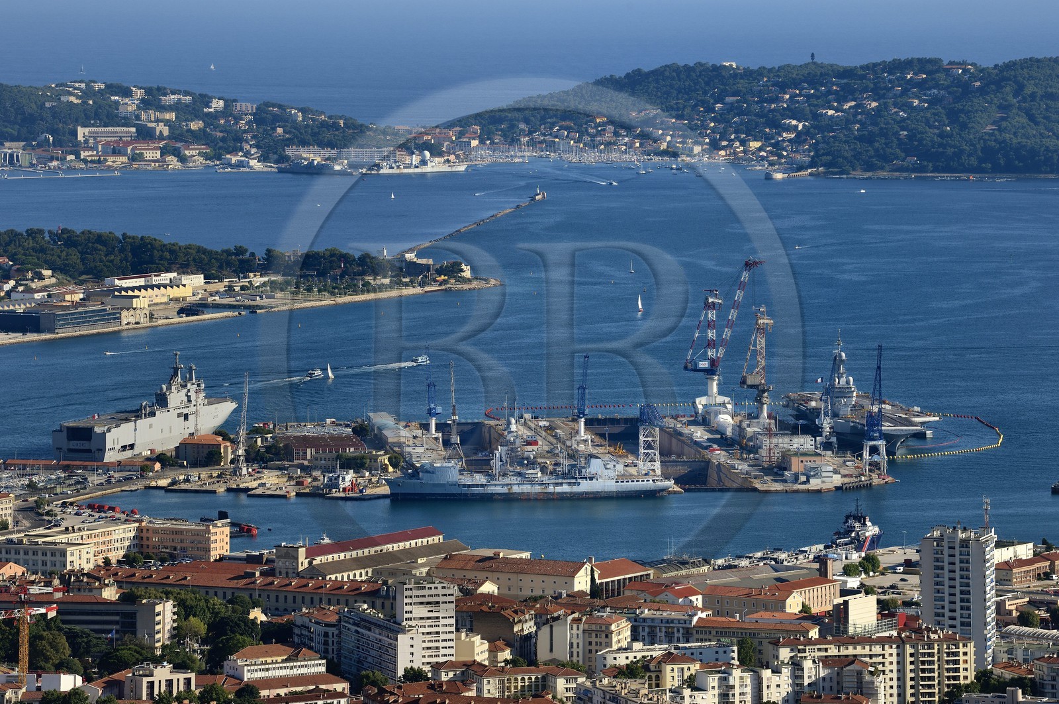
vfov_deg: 6.9
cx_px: 530
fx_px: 5878
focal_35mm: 200
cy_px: 352
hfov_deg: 10.3
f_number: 9
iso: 100
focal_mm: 200
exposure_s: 1/320
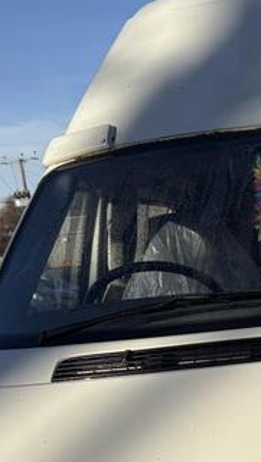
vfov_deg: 26.3
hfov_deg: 14.5
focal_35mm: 79
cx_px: 362
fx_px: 970
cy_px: 381
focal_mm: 5.96
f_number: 1.6
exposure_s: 1/5814
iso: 50
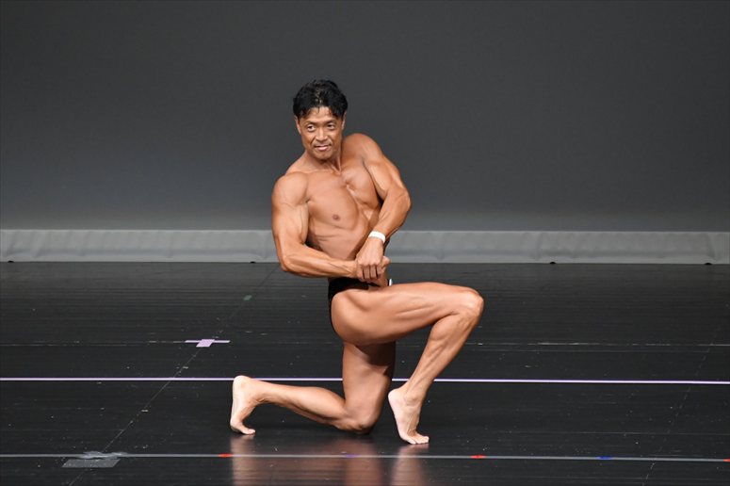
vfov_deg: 3.1
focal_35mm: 450
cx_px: 365
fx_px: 9121
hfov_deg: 4.6
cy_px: 243
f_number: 5.6
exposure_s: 1/400
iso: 4000
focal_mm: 300
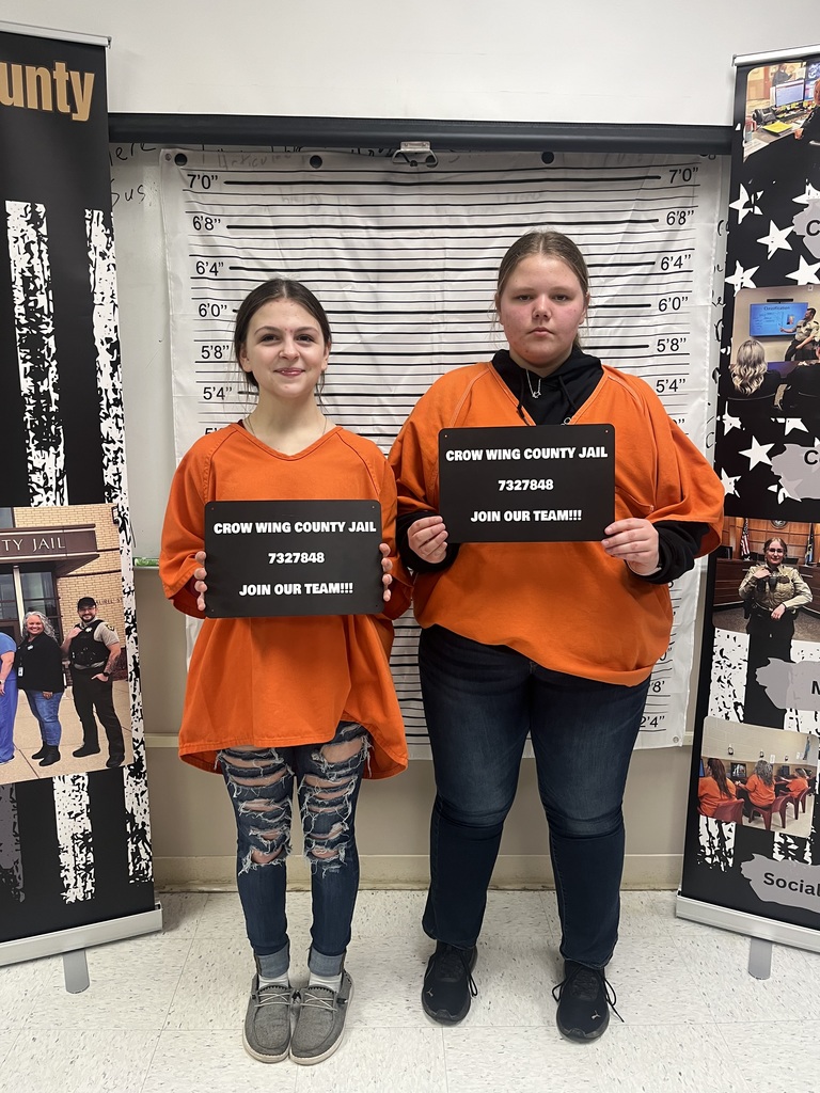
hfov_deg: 53.1
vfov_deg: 67.3
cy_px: 546
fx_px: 821
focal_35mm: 26
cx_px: 410
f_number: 1.6
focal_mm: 5.1
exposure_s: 1/60
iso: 100
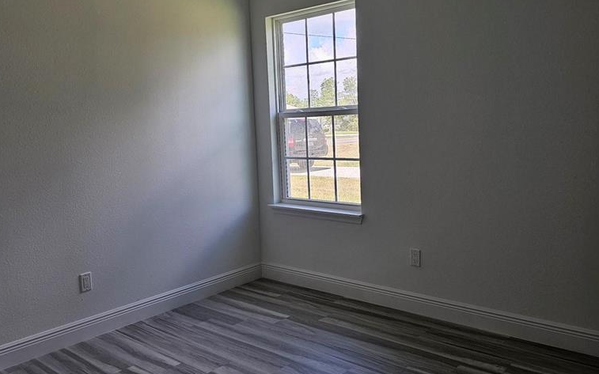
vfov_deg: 38.2
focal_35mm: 33
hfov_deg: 58.1
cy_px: 157
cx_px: 293
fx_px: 539
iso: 125
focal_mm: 6.3
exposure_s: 1/359
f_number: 1.7
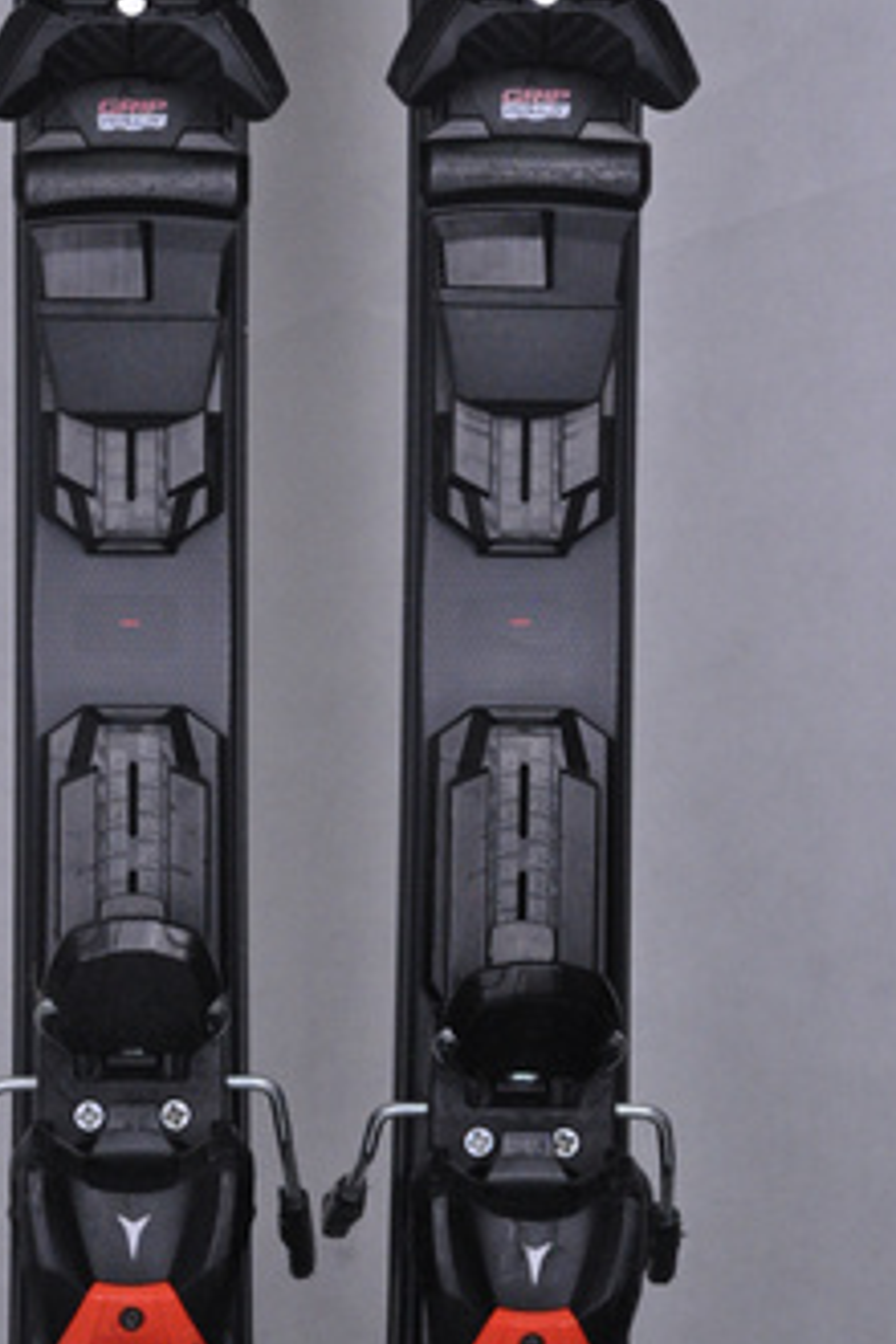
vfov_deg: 14.3
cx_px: 320
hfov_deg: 9.6
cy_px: 672
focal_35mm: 143
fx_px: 5338
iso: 3200
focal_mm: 70
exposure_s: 1/125
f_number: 9.5
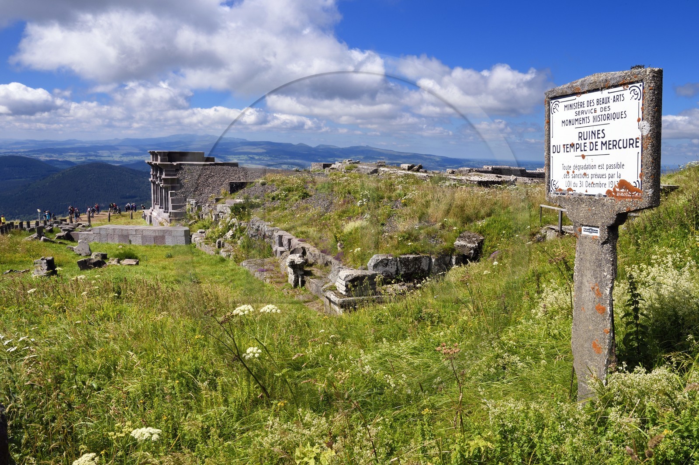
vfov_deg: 44.9
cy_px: 232
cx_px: 350
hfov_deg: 63.7
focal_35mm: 29
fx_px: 563
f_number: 20
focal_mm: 29
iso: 200
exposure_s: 1/100
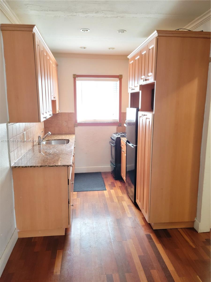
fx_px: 228
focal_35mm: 28
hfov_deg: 49.7
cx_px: 106
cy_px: 141
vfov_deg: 63.4
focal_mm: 5.9
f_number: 2
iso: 250
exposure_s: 1/40
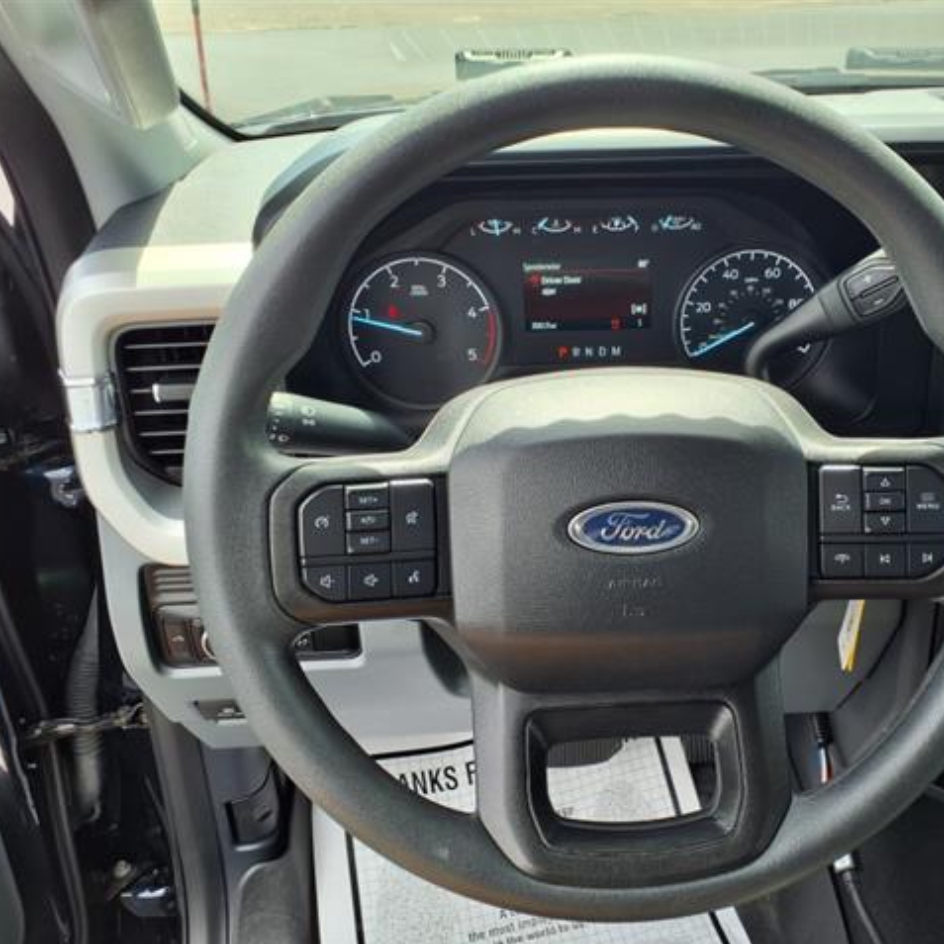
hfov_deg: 50.4
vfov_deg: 51.1
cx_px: 612
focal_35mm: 32
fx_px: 987
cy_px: 473
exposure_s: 1/250
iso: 40
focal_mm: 3.58
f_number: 1.9
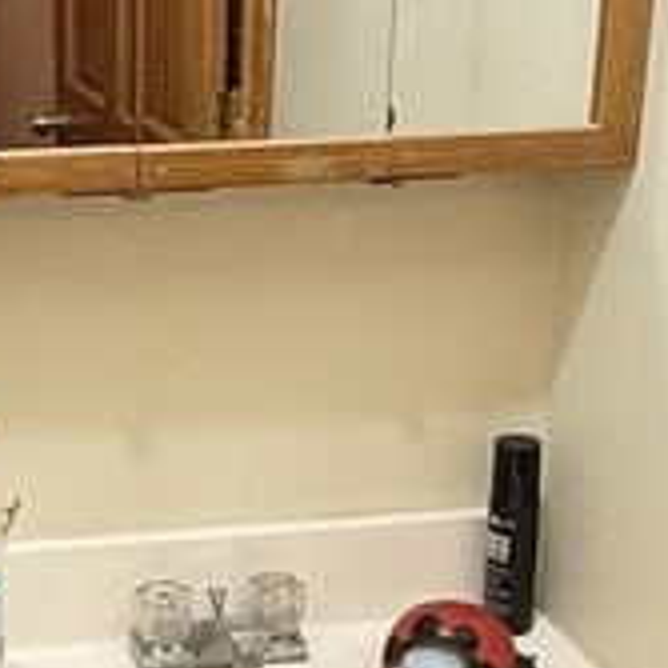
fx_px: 1747
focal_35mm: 80
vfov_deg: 21.5
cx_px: -36
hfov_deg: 20.8
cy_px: 460
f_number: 2.2
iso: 500
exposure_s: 1/60
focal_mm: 2.22
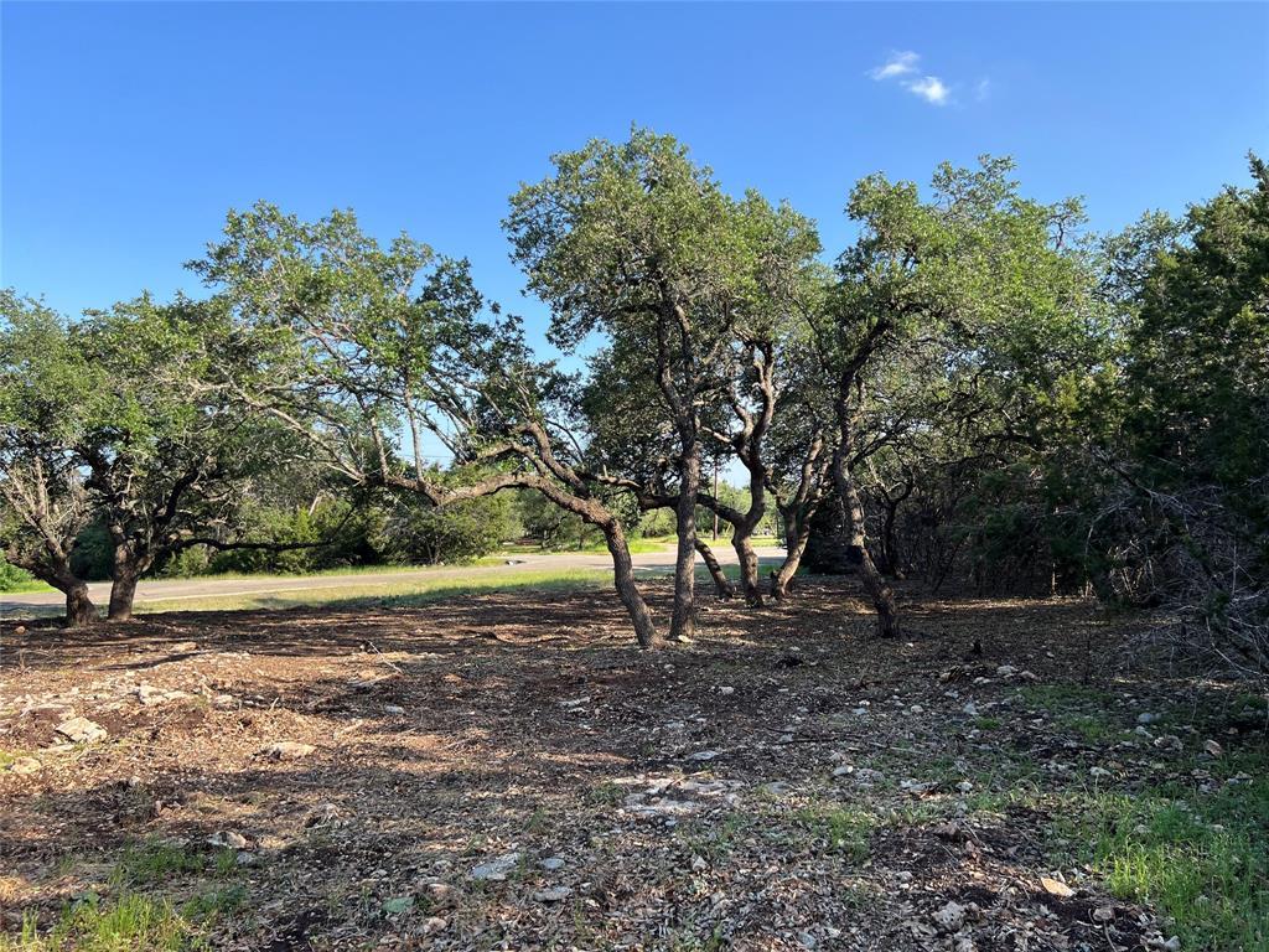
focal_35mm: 26
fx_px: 953
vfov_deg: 53.1
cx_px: 634
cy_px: 476
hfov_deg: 67.3
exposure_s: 1/1449
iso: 50
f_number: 1.5
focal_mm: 5.7
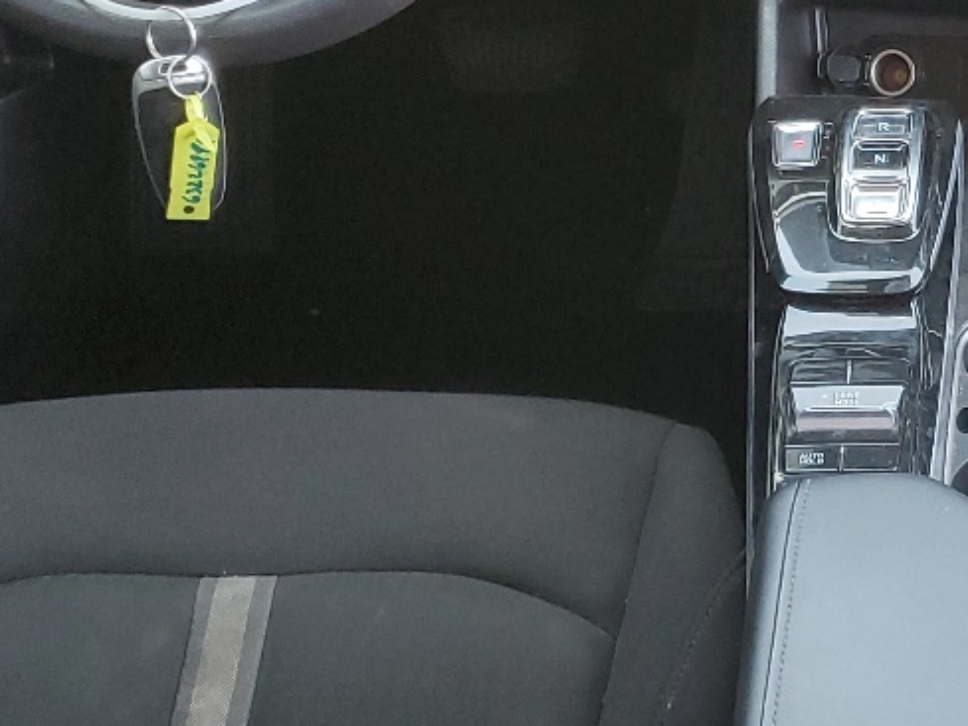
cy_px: 350
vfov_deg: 17.4
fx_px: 2378
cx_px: 950
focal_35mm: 85
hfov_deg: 22.2
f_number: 1.5
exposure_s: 1/120
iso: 90
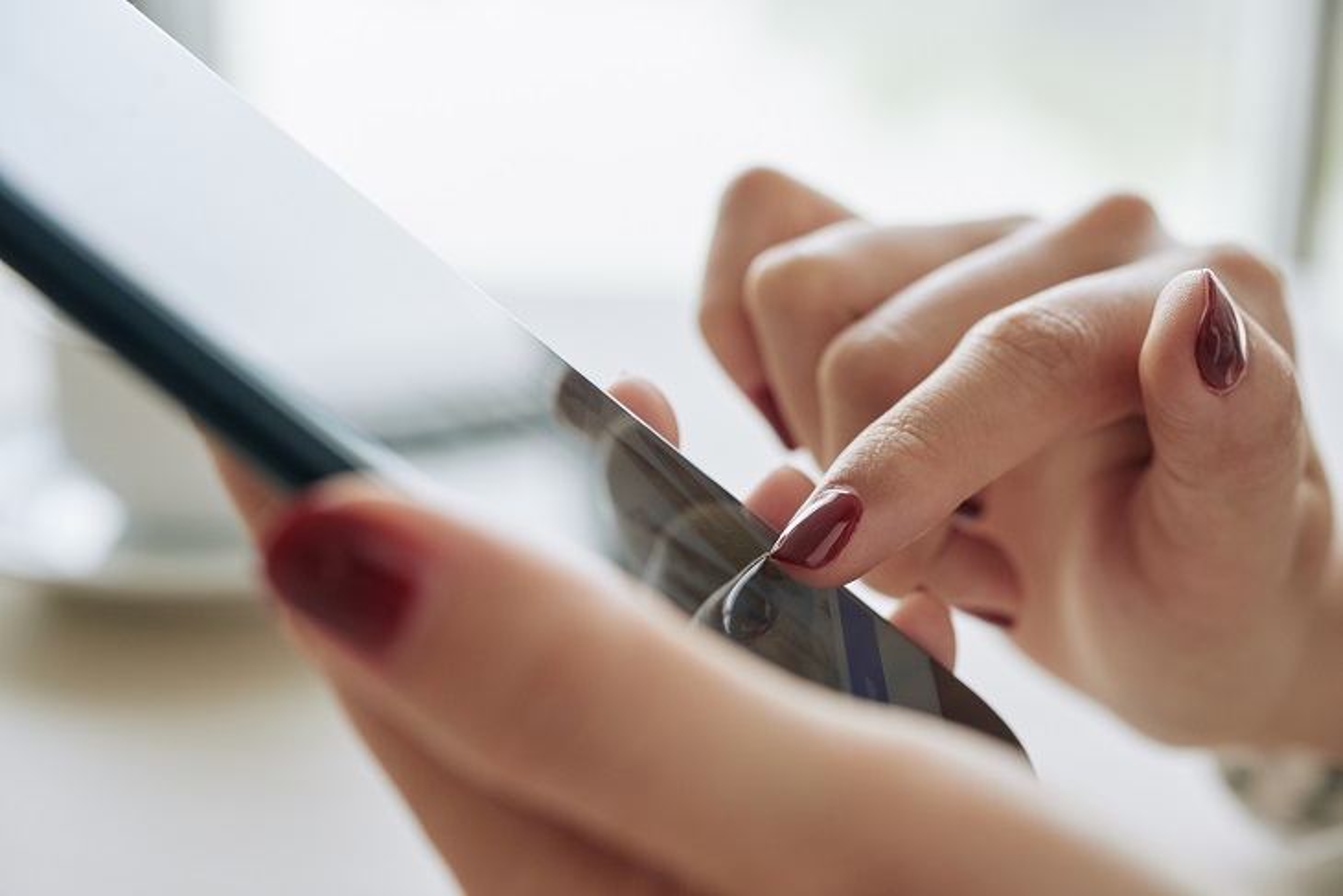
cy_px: 448
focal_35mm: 60
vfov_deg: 22.6
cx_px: 672
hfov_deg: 33.4
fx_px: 2239
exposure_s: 1/250
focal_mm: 60
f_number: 5.6
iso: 800
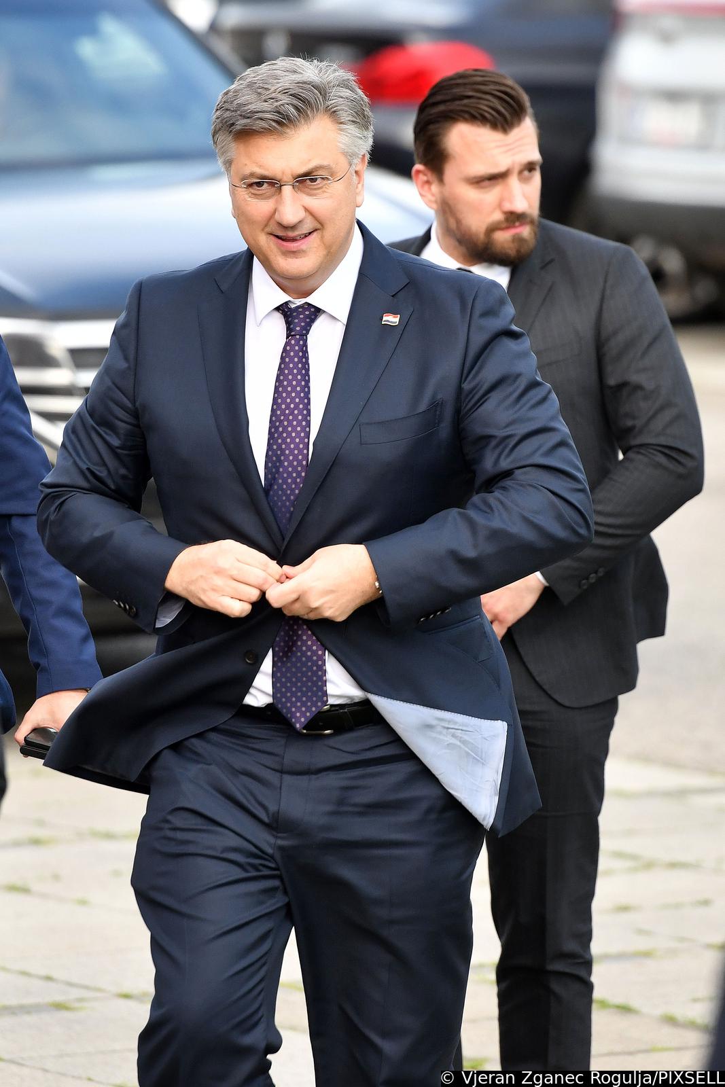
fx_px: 6040
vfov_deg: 10.3
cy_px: 544
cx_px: 362
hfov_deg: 6.9
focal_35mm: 200
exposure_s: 1/800
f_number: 5
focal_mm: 200
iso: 560
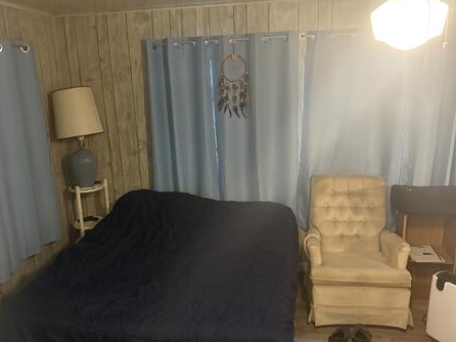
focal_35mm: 35
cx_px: 206
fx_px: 461
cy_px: 177
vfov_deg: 40.7
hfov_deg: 52.6
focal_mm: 5.96
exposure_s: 1/40
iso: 640
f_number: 1.6
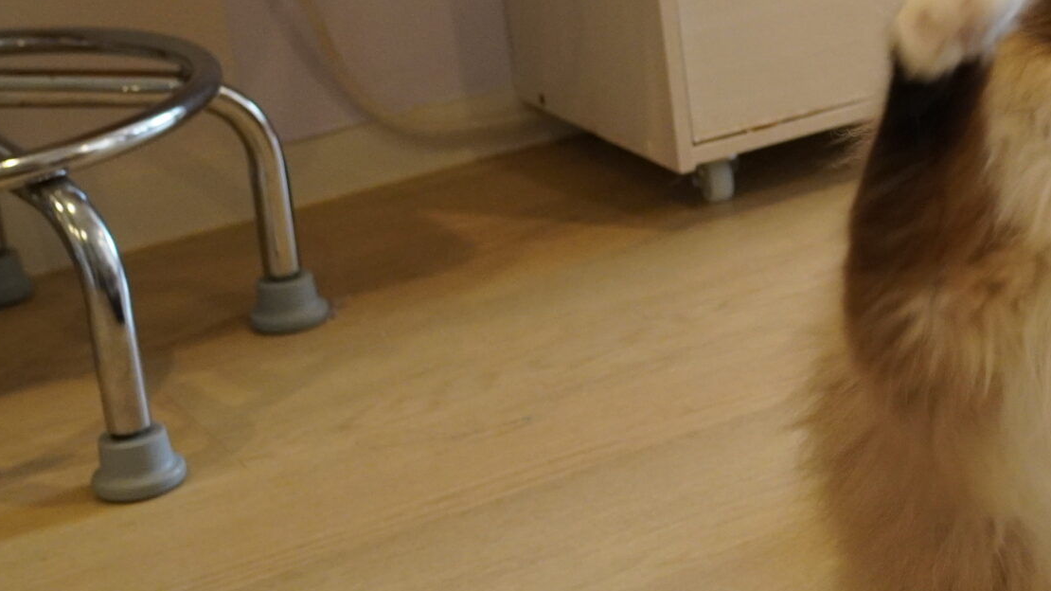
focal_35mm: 87
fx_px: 2424
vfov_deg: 13.8
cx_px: 1080
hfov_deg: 23.3
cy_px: 110
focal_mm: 24
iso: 1600
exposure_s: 1/160
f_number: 3.5
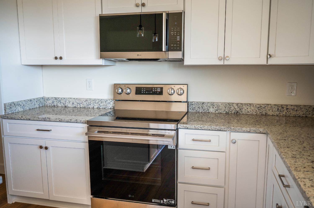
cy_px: 104
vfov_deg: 43.5
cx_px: 157
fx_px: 261
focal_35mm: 30
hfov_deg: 62.0
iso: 400
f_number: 4
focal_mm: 30
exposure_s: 1/60
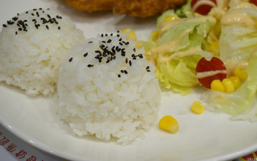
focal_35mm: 56
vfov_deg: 23.2
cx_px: 158
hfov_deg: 36.3
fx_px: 390
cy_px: 56
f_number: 4.5
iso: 320
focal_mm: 27
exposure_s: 1/60
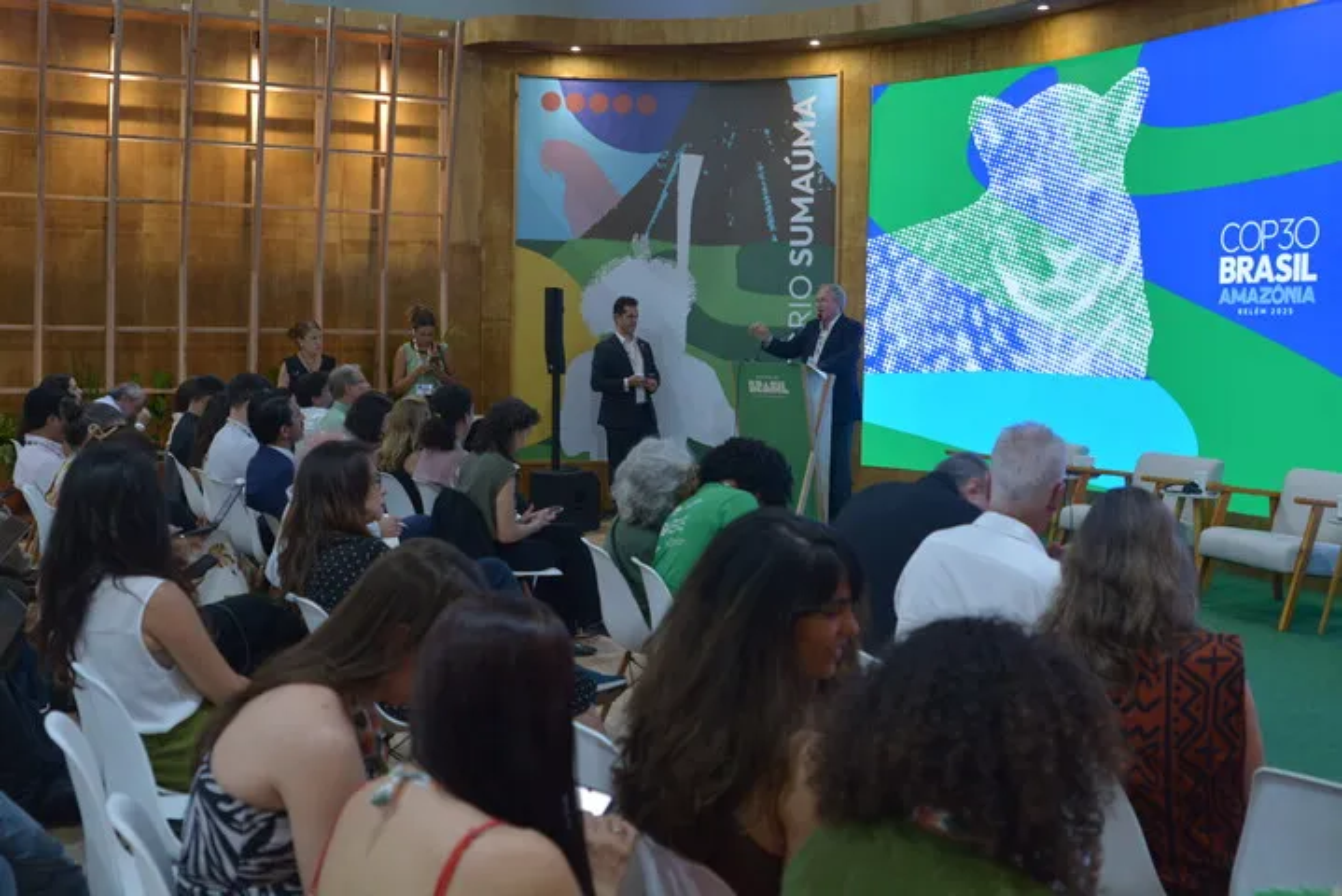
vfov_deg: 36.9
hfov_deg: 53.1
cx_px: 671
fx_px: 1342
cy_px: 448
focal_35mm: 36
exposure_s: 1/40
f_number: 3.5
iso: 400
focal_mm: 24
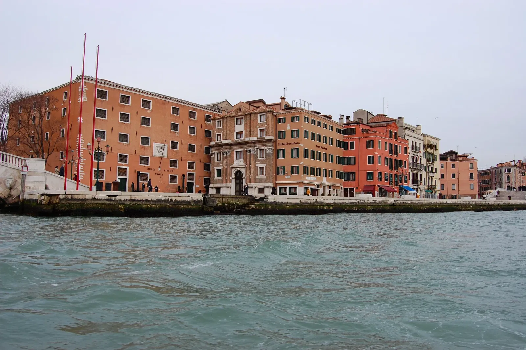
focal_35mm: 27
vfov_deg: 47.9
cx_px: 263
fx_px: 394
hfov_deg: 67.4
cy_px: 175
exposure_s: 1/250
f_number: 8
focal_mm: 18
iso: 200
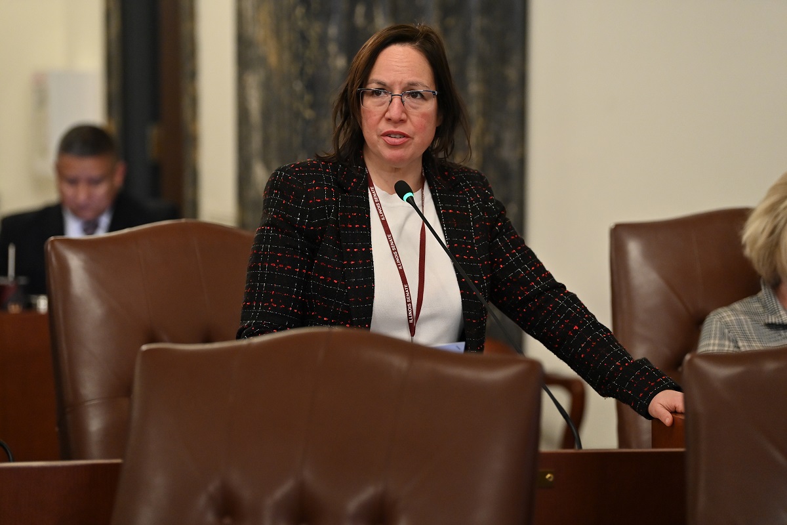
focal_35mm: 135
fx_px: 2951
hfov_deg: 15.2
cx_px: 394
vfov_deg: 10.2
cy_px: 262
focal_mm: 135
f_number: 2.8
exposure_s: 1/200
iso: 3200
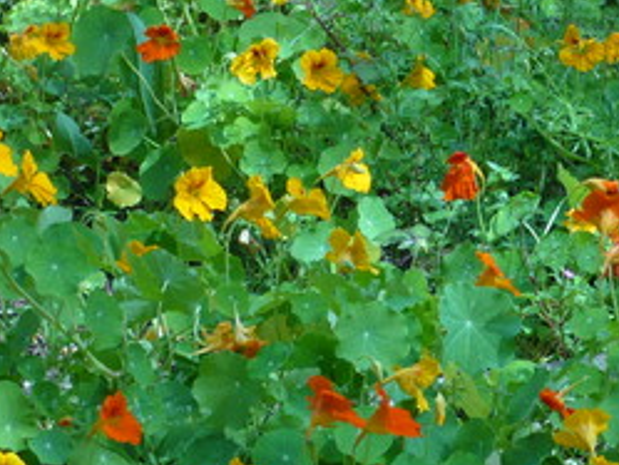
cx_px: 619
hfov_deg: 9.3
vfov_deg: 7.0
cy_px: 464
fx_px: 3775
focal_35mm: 211
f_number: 5
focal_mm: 17.4
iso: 100
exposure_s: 1/160
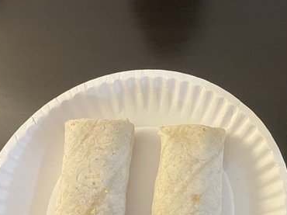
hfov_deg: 36.5
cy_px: 155
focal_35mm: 51
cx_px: 220
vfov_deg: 28.2
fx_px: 423
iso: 500
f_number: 1.6
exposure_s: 1/40
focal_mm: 4.2
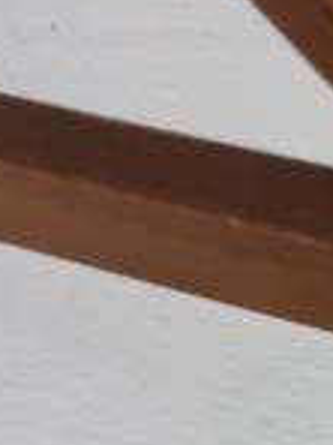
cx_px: 795
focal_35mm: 180
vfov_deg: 8.7
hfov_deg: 7.7
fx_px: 2309
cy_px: 1407
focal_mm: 4.3
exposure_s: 1/13
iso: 320
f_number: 1.5
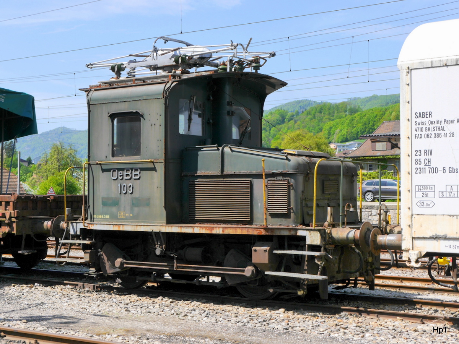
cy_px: 172
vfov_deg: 22.3
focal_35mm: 66
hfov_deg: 29.4
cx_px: 230
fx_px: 875
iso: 160
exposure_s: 1/320
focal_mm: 33
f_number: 9
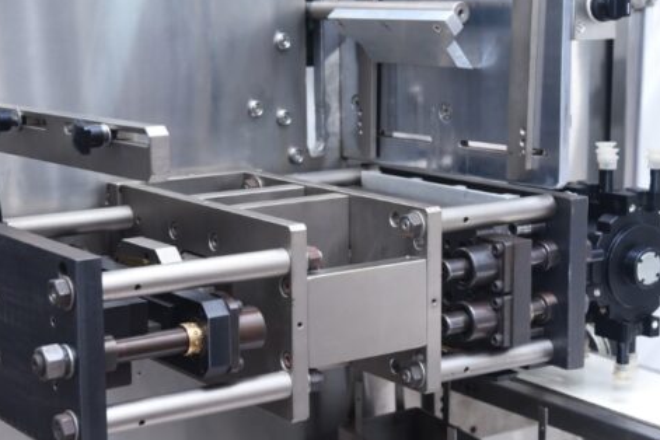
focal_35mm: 79
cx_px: 301
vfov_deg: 17.3
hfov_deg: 25.7
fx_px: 1448
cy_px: 249
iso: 1250
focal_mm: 62
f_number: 5.6
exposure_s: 1/100
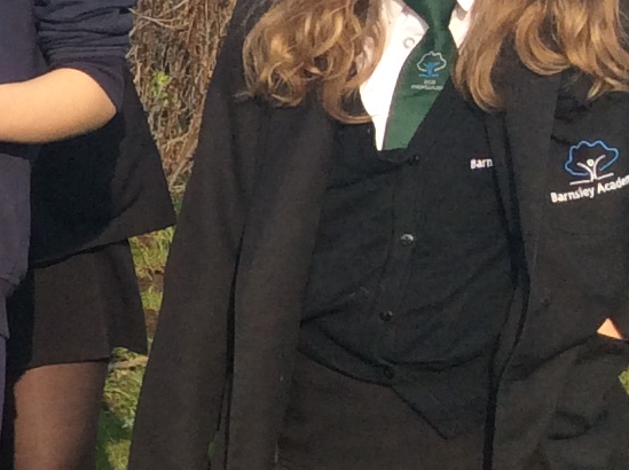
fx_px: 2740
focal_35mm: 151
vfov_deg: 9.8
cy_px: 194
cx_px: -626
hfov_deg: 11.7
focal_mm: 3.3
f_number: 2.4
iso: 32
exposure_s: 1/953
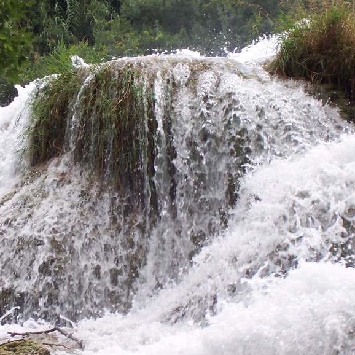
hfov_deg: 13.2
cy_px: 178
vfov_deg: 13.2
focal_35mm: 132
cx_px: 143
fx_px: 1532
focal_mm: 16.8
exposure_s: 1/250
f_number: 4.8
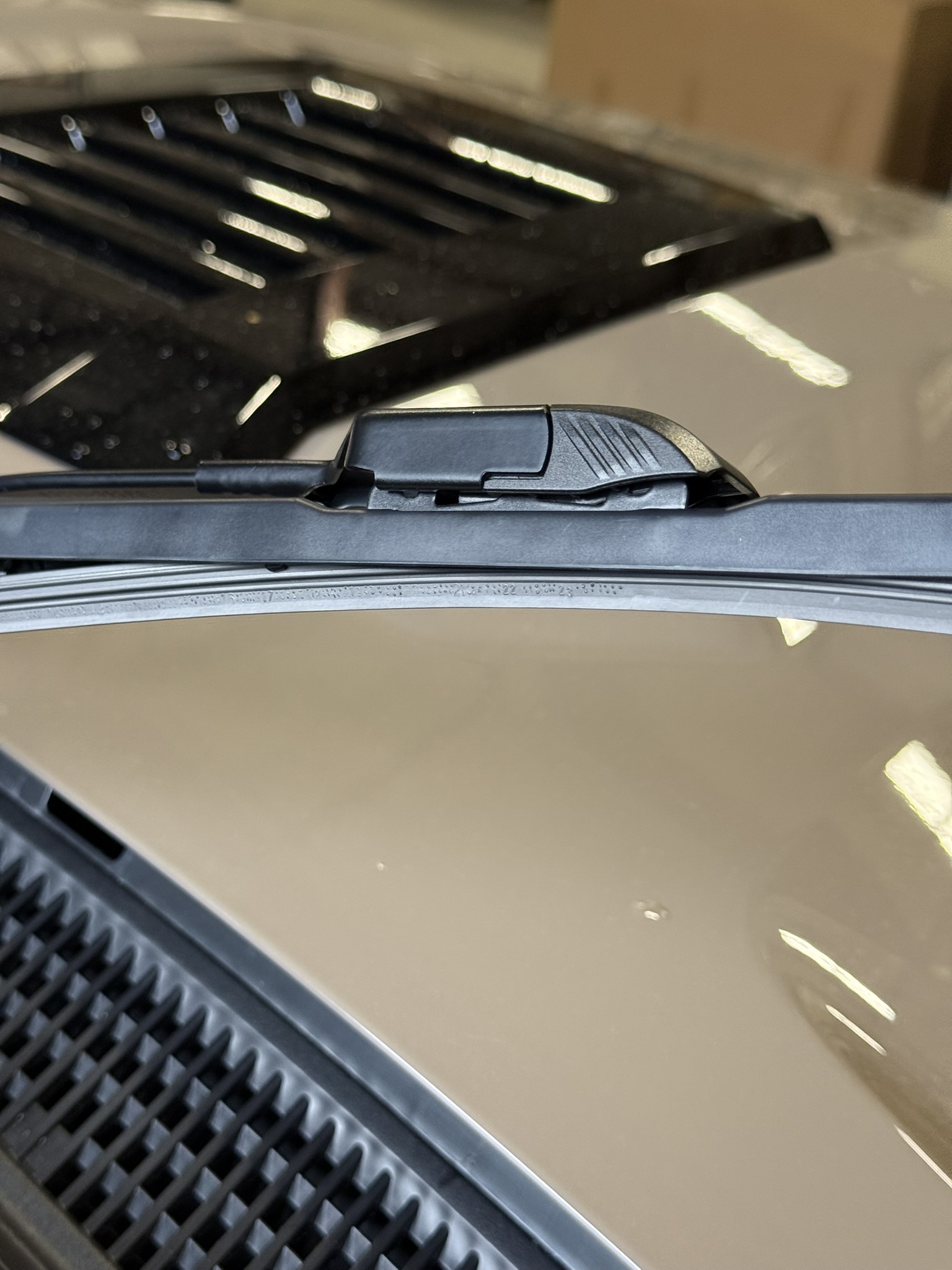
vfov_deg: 39.7
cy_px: 635
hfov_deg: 30.3
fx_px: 1760
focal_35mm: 48
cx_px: 476
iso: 250
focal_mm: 6.76
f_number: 1.78
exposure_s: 1/120
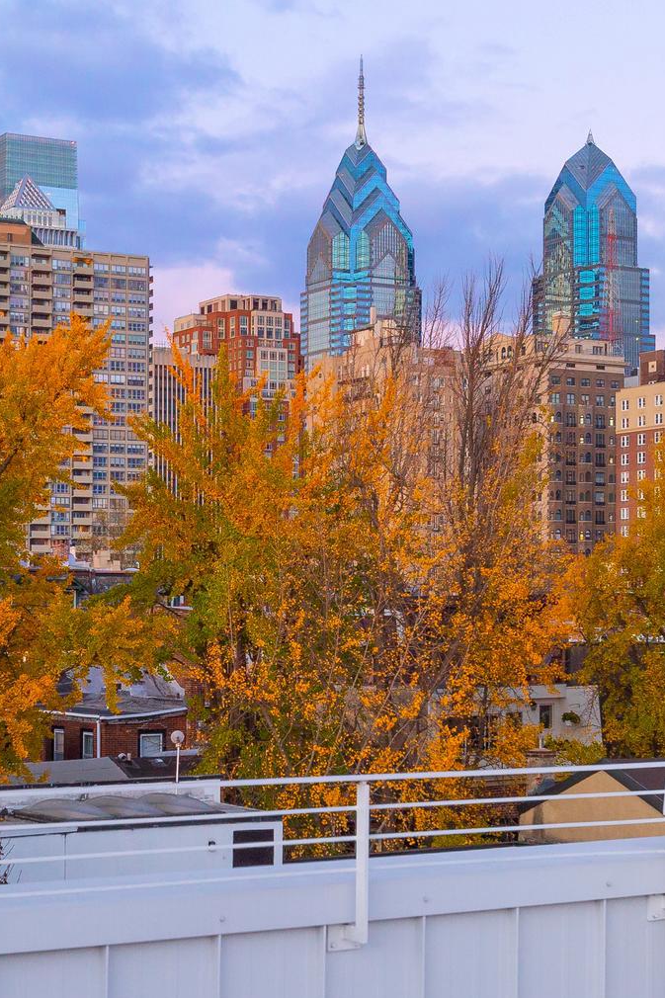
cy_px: 627
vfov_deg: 28.4
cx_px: 228
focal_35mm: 71
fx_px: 1968
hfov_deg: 19.1
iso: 640
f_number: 10
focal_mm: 35
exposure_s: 1/50
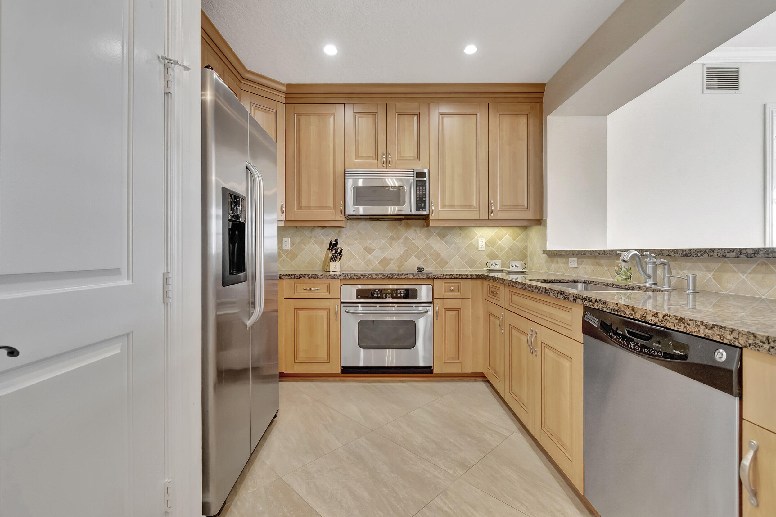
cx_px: 388
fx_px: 323
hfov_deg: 100.4
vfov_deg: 77.3
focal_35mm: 15
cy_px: 258
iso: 2200
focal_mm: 10
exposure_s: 1/15
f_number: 8
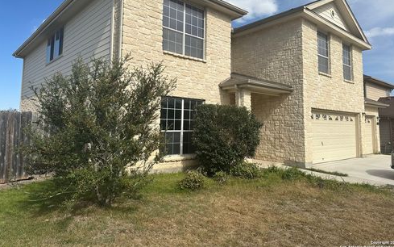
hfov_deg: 70.4
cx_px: 199
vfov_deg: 47.3
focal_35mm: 26
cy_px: 98
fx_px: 279
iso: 80
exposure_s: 1/5525
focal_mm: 6.86
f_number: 1.78
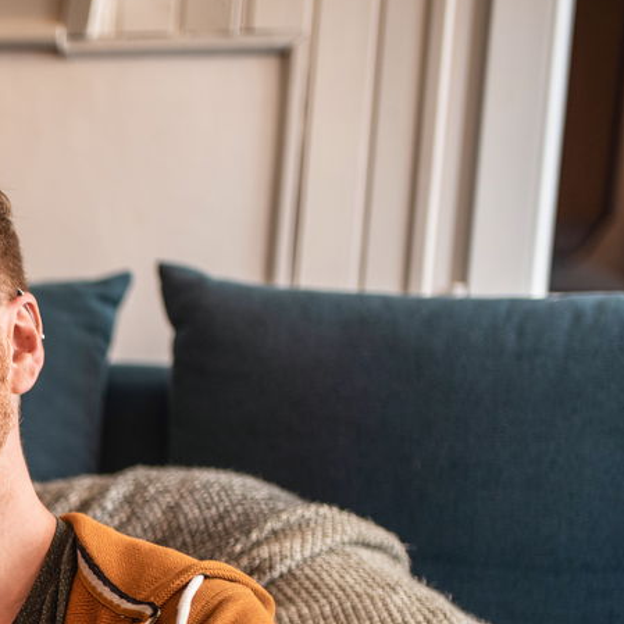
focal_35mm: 106
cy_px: 676
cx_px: -345
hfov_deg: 15.1
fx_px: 2162
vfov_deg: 16.0
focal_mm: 35
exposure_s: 1/60
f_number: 1.4
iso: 100
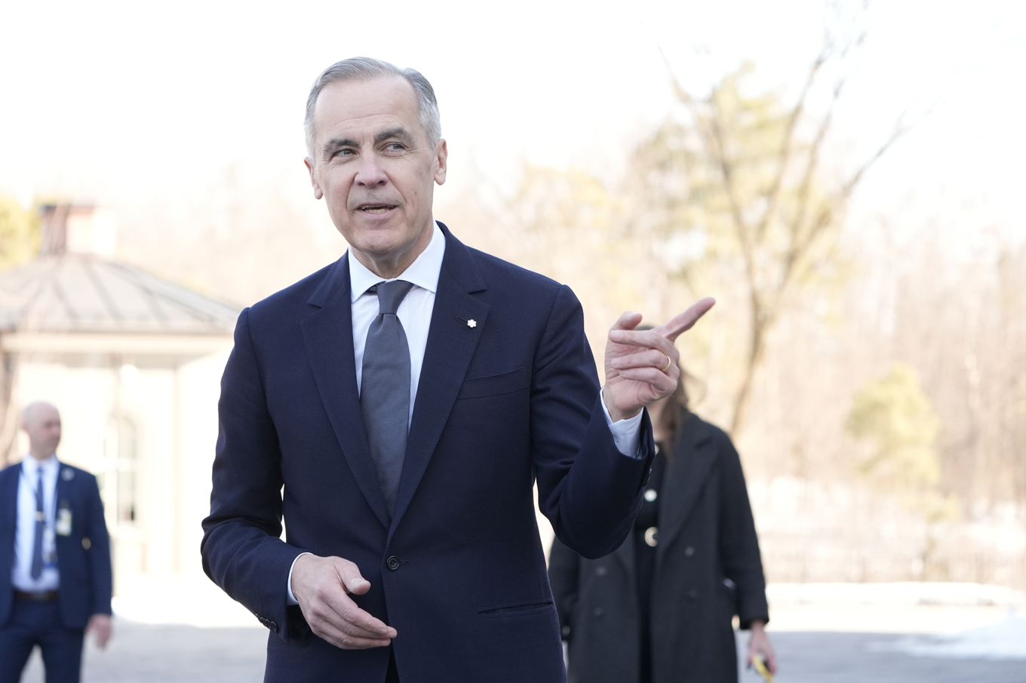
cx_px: 513
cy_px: 342
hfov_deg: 20.4
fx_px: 2849
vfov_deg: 13.7
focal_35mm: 100
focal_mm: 100
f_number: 5.6
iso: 1600
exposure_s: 1/800
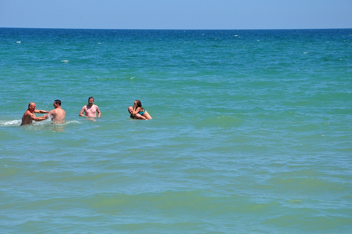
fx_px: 1616
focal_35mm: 166
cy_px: 120
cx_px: 174
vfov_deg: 8.3
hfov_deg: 12.4
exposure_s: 1/1250
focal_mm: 105
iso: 400
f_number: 9
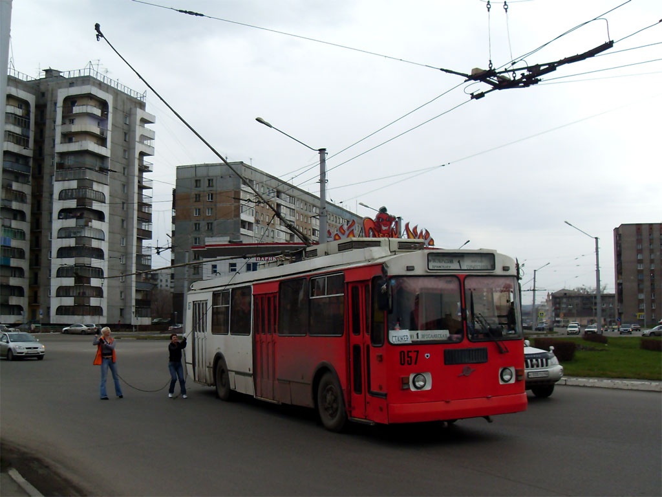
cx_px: 331
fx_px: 708
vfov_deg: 38.7
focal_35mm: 37
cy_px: 248
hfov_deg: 50.1
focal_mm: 6.3
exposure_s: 1/180
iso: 80
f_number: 7
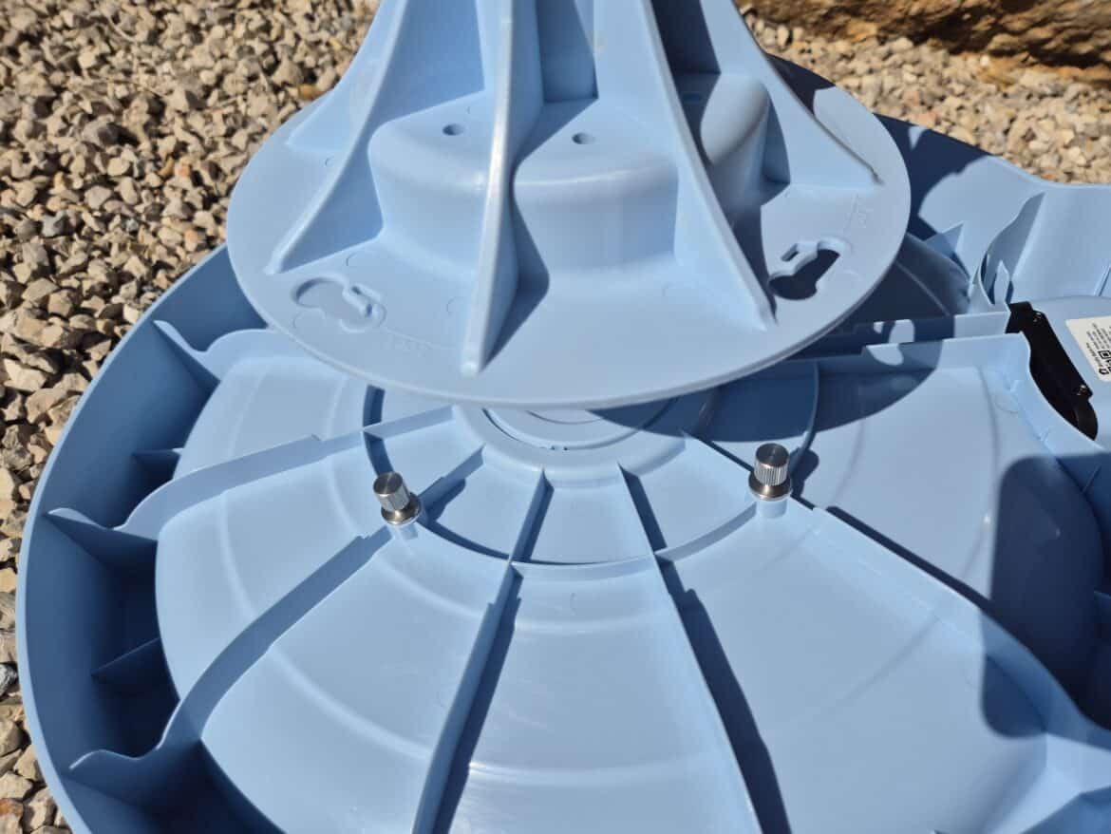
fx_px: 738
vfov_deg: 58.9
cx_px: 556
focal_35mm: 23
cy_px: 417
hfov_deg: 73.9
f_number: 1.8
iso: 25
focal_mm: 5.4
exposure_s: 1/4688
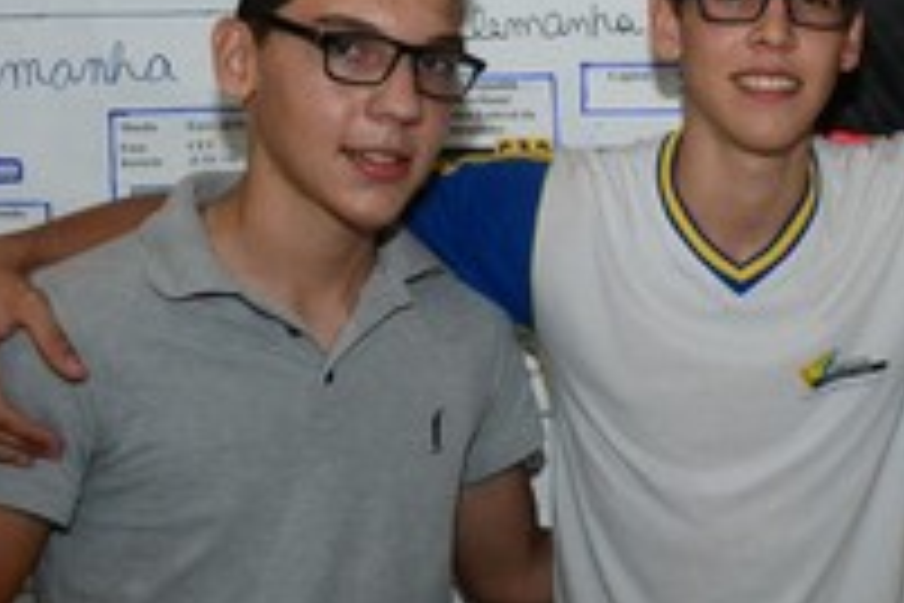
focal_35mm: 94
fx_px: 2360
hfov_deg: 20.9
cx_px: 917
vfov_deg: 14.5
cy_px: 279
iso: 3200
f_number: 5.6
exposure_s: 1/80
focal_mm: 28
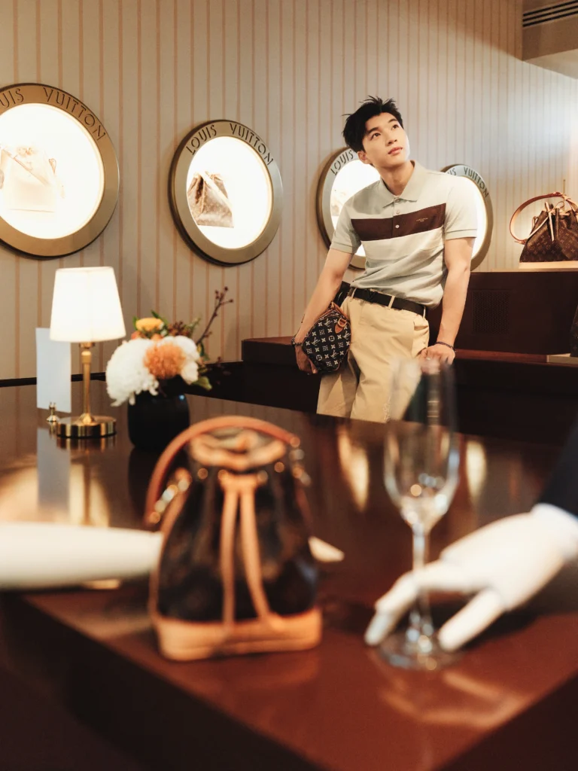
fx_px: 801
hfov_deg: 39.7
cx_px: 289
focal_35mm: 36
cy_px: 386
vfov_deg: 51.4
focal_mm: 45
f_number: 4
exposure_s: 1/125
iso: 10000
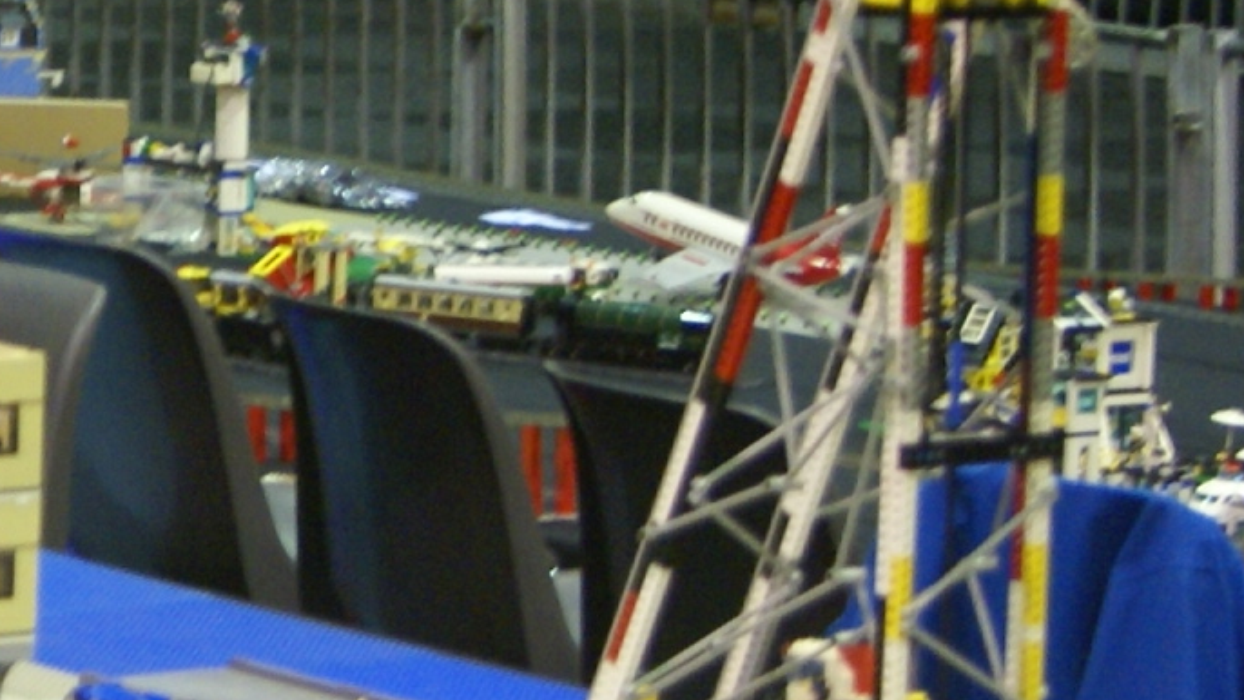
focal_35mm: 186
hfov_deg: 11.4
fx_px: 6136
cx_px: -71
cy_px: 223
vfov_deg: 6.5
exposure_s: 1/8
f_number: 4
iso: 400
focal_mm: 28
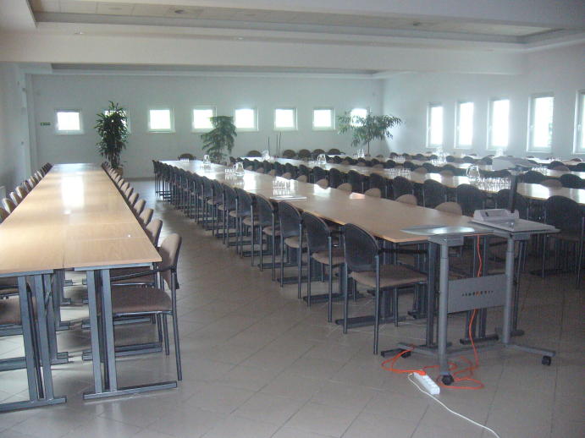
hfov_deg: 52.6
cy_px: 219
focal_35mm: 35
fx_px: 591
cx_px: 292
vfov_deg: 40.7
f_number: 2.8
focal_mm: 5.8
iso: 400
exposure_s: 1/60
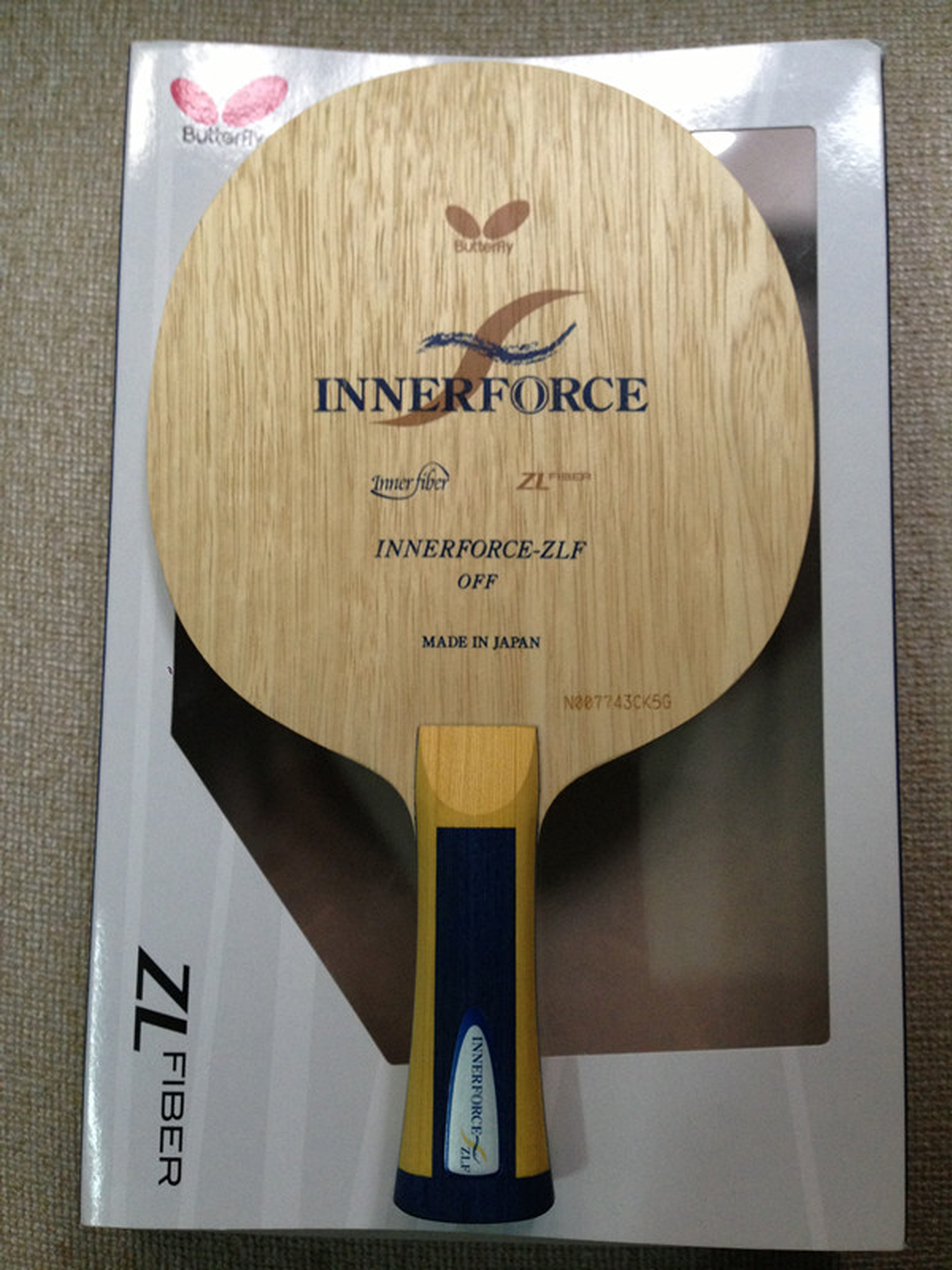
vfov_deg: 55.4
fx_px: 1210
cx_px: 476
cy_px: 635
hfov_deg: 42.9
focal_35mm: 33
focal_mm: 4.13
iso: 200
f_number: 2.4
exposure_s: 1/20
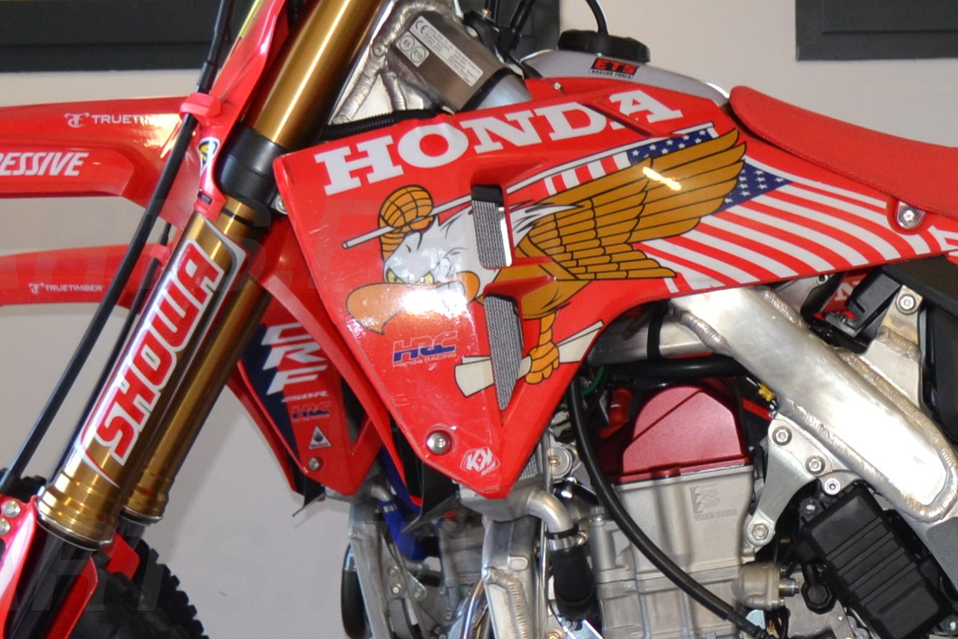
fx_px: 2475
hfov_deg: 21.6
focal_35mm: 93
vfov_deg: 14.5
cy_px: 635
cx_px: 768
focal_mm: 18
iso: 400
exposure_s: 1/100
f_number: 4
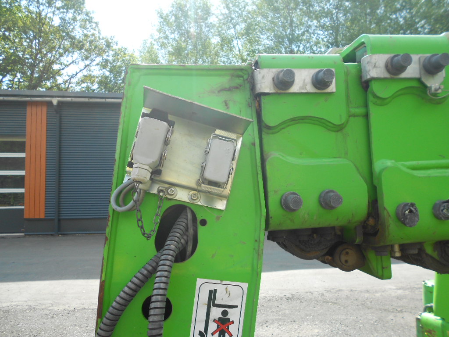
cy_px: 168
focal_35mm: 26
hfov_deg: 67.3
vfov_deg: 53.1
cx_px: 224
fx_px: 337
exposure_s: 1/250
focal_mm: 4.6
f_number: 3.2
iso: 80
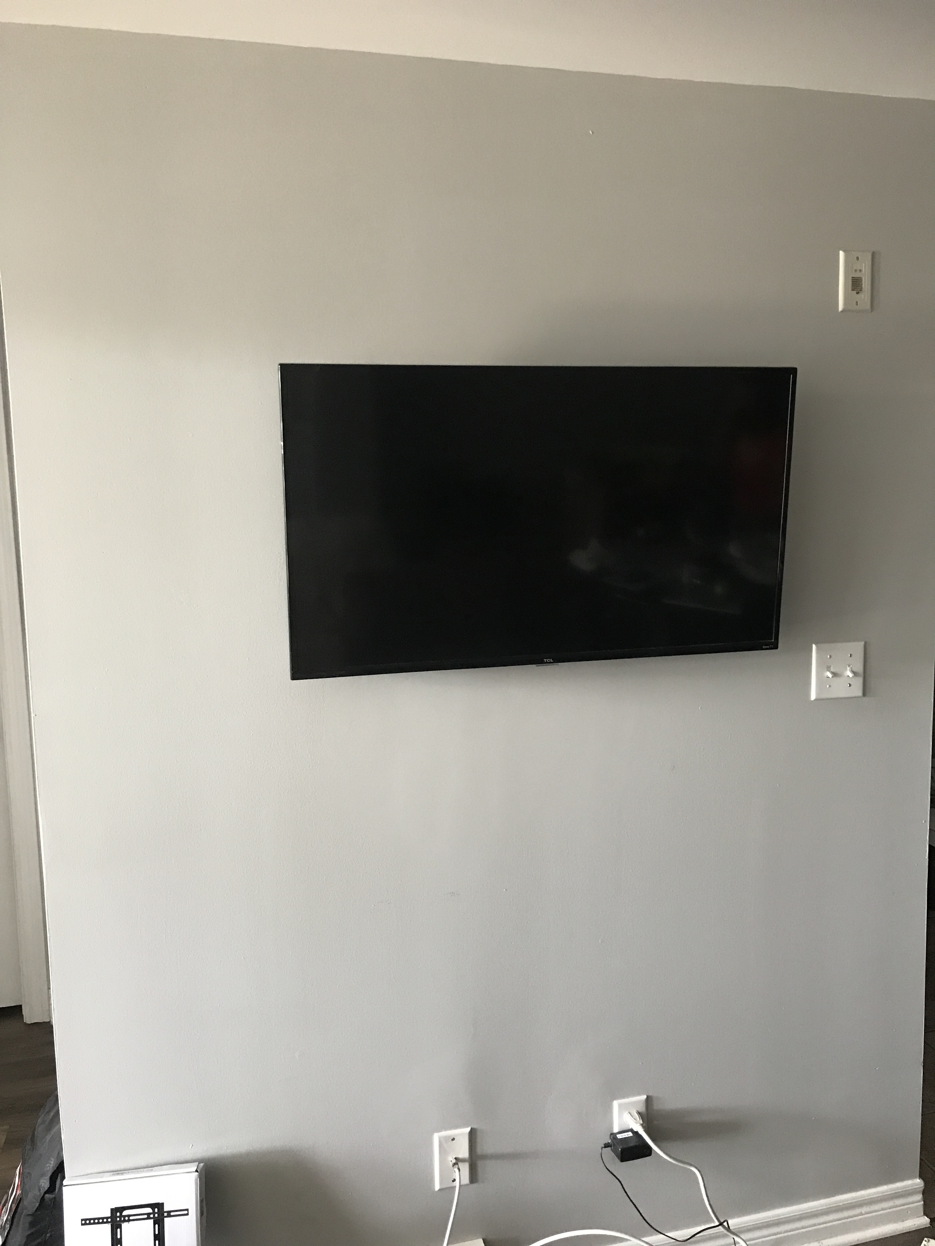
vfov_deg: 63.4
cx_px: 468
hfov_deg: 49.7
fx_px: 1008
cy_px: 623
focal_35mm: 28
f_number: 1.8
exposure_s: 1/15
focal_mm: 3.99
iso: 64
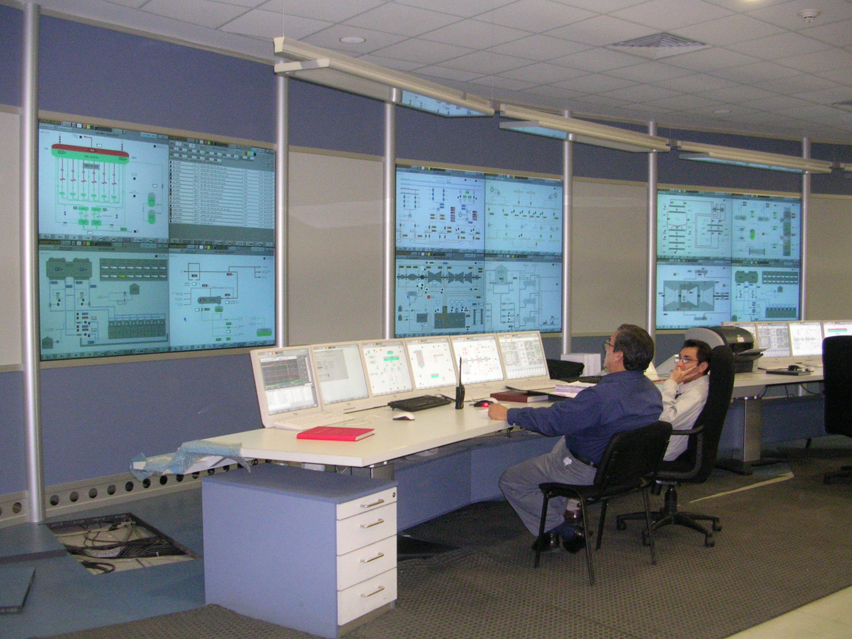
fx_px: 935
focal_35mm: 38
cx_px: 426
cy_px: 320
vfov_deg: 37.7
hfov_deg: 49.0
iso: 200
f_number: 2.8
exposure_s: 1/22.3
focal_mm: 5.8
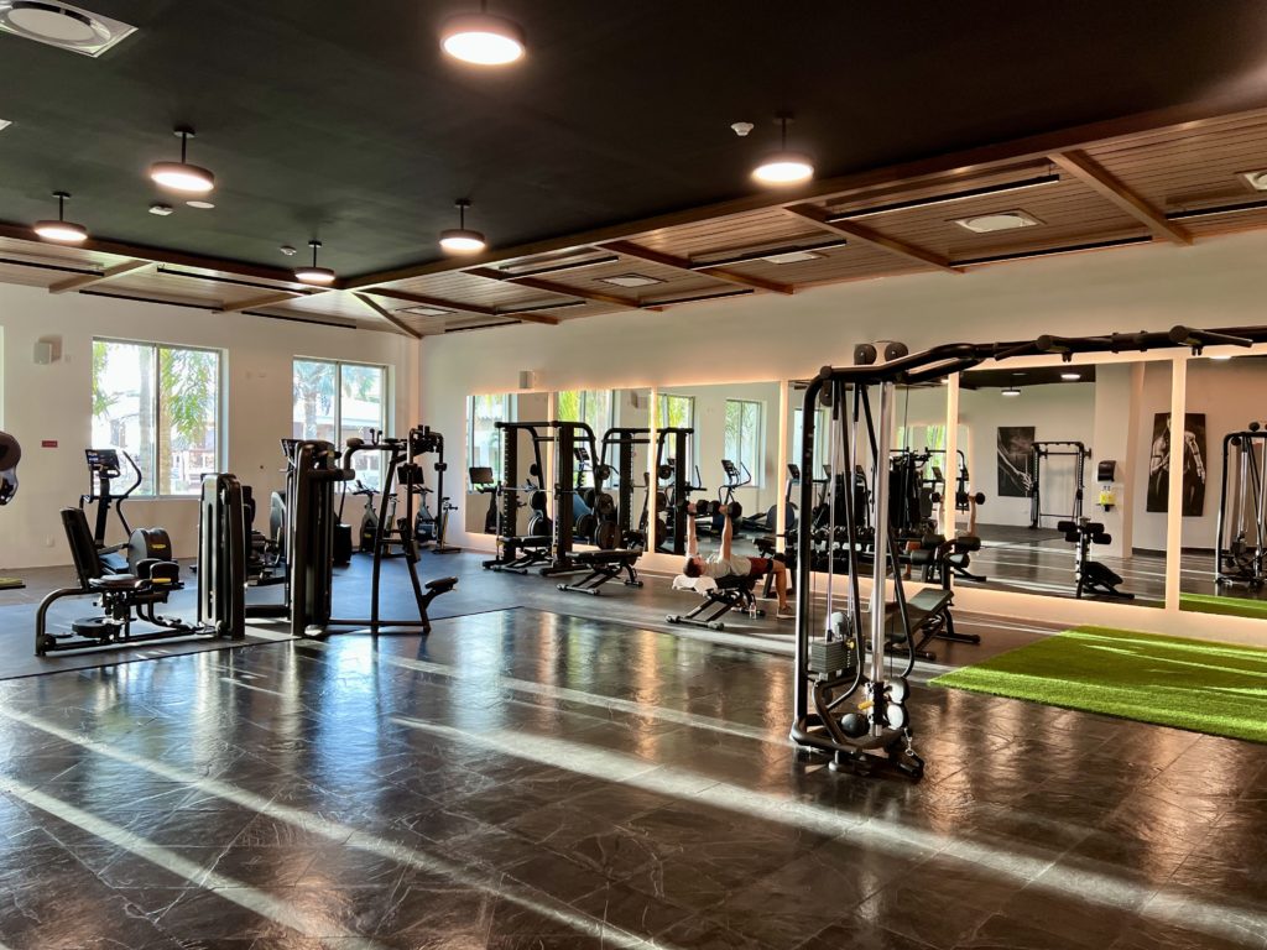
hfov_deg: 67.3
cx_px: 634
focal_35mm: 26
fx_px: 952
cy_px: 475
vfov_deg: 53.1
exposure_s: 1/120
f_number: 1.5
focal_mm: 5.7
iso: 125
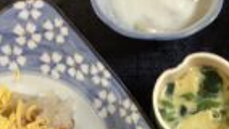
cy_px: 138
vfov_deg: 13.4
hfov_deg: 23.7
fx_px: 541
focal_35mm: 89
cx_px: 172
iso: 250
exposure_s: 1/33
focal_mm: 3.3
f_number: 2.4
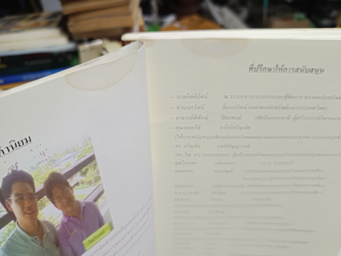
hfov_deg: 71.6
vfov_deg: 56.8
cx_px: 170
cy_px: 128
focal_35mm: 24
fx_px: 236
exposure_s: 1/33.3
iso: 1212
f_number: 1.7
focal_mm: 5.31
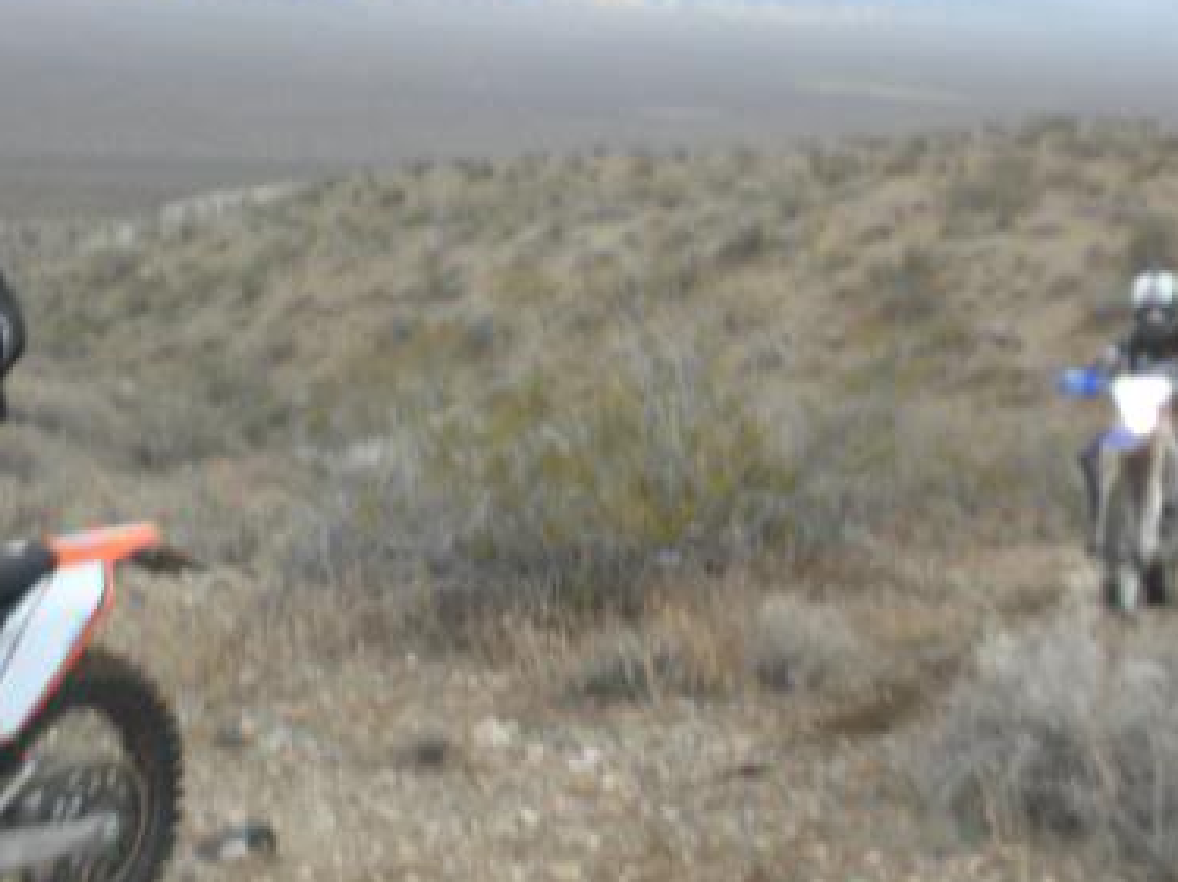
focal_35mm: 79
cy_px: 446
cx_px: 543
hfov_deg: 24.7
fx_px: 2688
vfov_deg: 18.7
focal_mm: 6.6
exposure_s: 1/160
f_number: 3.5
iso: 90
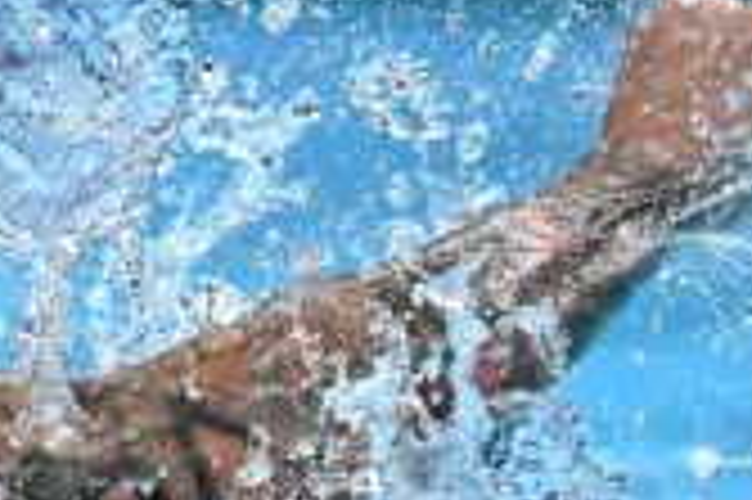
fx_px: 38084
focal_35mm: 1825
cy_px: -255
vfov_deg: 0.8
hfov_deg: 1.1
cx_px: -347
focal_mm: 400
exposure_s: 1/4000
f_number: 4
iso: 5000
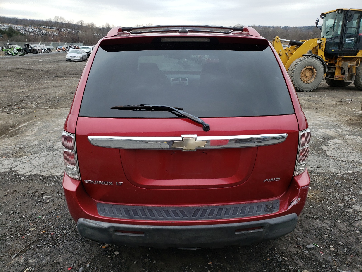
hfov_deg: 67.3
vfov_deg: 53.1
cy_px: 136
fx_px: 272
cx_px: 181
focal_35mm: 26
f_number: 1.5
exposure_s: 1/345
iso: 50
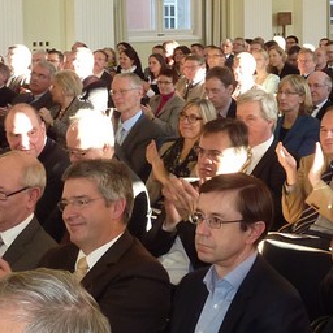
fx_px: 903
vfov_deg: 20.8
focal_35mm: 83
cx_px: 255
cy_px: 111
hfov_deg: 20.7
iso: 160
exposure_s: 1/30
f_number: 3.3
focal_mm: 4.1
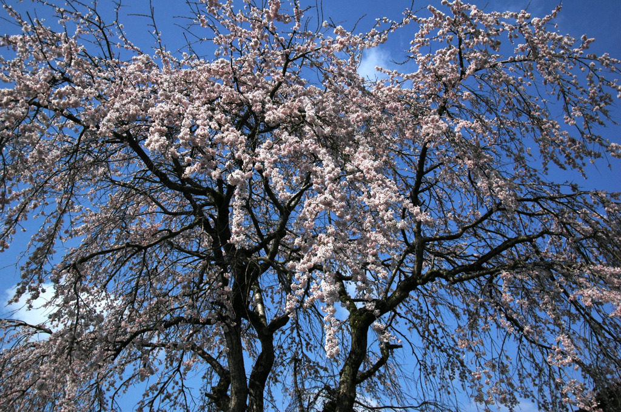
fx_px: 672
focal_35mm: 39
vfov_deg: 34.1
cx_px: 310
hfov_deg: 49.6
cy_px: 206
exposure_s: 1/8000
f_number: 4
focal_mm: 26
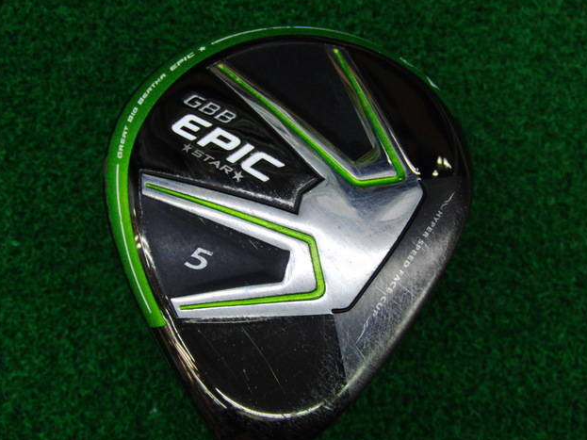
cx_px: 296
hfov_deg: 49.0
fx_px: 644
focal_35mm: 38
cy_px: 219
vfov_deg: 37.7
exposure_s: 1/80
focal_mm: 6.42
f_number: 3.6
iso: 250
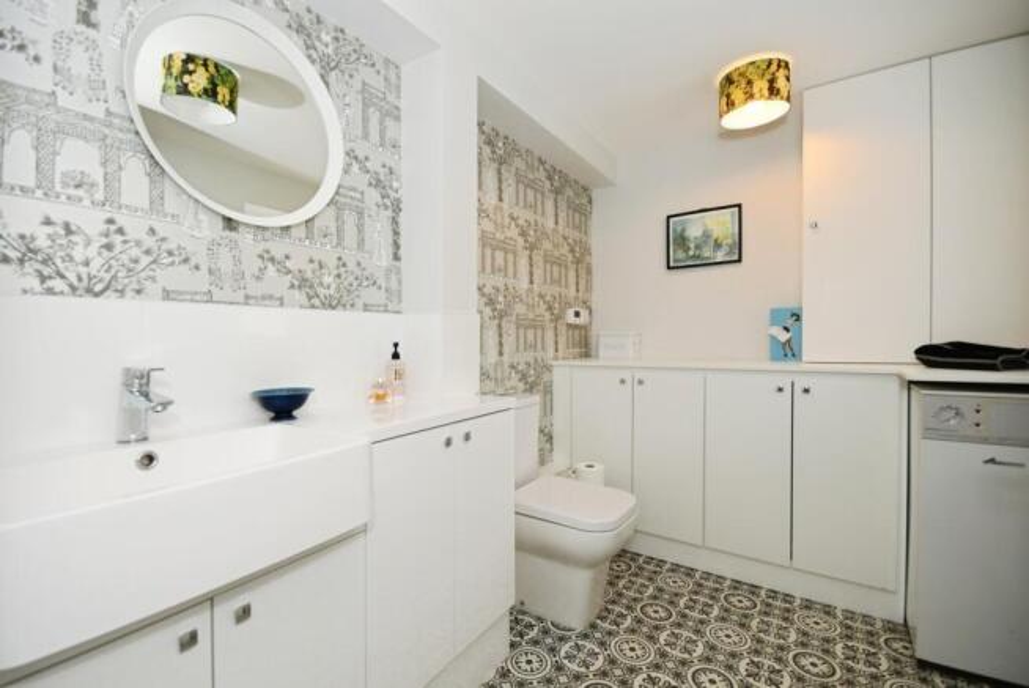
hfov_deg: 100.4
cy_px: 344
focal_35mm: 15
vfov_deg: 77.4
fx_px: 429
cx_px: 514
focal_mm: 10
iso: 400
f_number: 8
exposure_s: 1/60
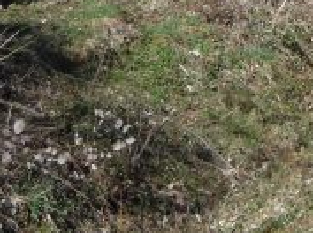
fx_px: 1047
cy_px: -136
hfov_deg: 15.9
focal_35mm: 116
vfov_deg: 12.0
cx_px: 435
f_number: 4.5
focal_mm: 5.2
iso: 100
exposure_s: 1/400
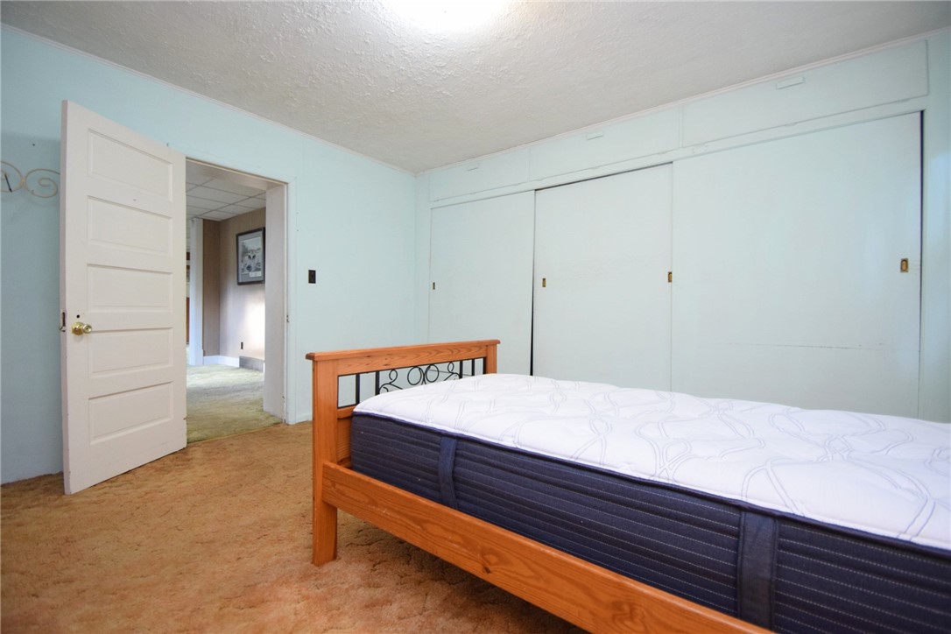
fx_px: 396
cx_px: 476
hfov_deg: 100.4
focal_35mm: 15
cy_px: 317
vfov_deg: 77.3
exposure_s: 1/60
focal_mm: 10
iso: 1250
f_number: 3.5
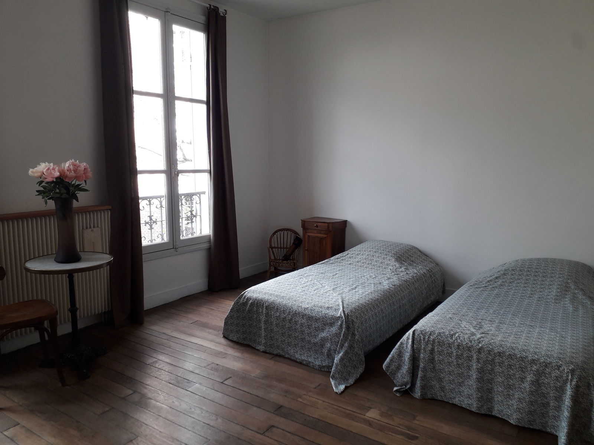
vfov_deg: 51.4
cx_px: 297
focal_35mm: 27
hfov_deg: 65.3
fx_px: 463
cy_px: 222
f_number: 1.9
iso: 50
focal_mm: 3.6
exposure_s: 1/50
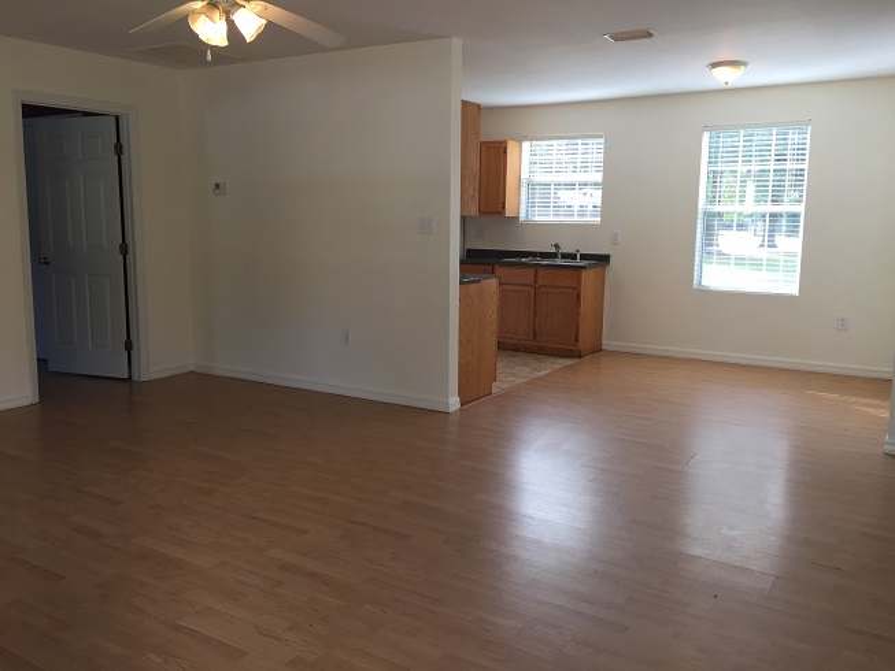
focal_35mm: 29
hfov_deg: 61.7
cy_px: 336
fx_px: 750
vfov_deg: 48.2
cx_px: 448
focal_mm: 4.15
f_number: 2.2
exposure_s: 1/120
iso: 50
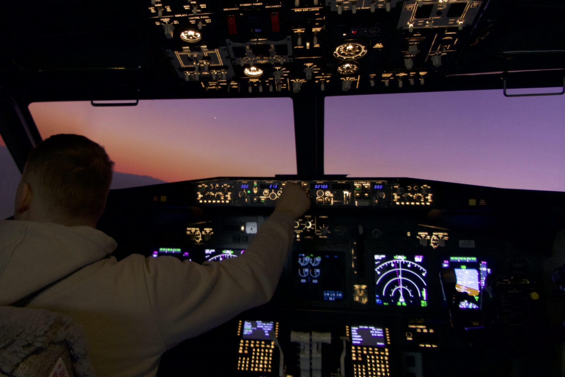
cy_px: 158
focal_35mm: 30
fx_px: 471
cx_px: 227
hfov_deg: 61.4
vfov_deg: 43.5
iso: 640
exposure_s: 1/40
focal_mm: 8.9
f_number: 2.8
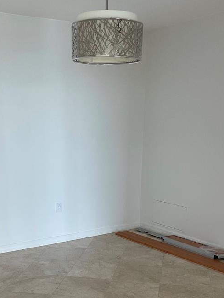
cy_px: 236
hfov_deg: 30.2
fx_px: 414
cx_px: 91
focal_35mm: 48
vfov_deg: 38.2
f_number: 1.6
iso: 64
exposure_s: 1/121
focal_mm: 4.2
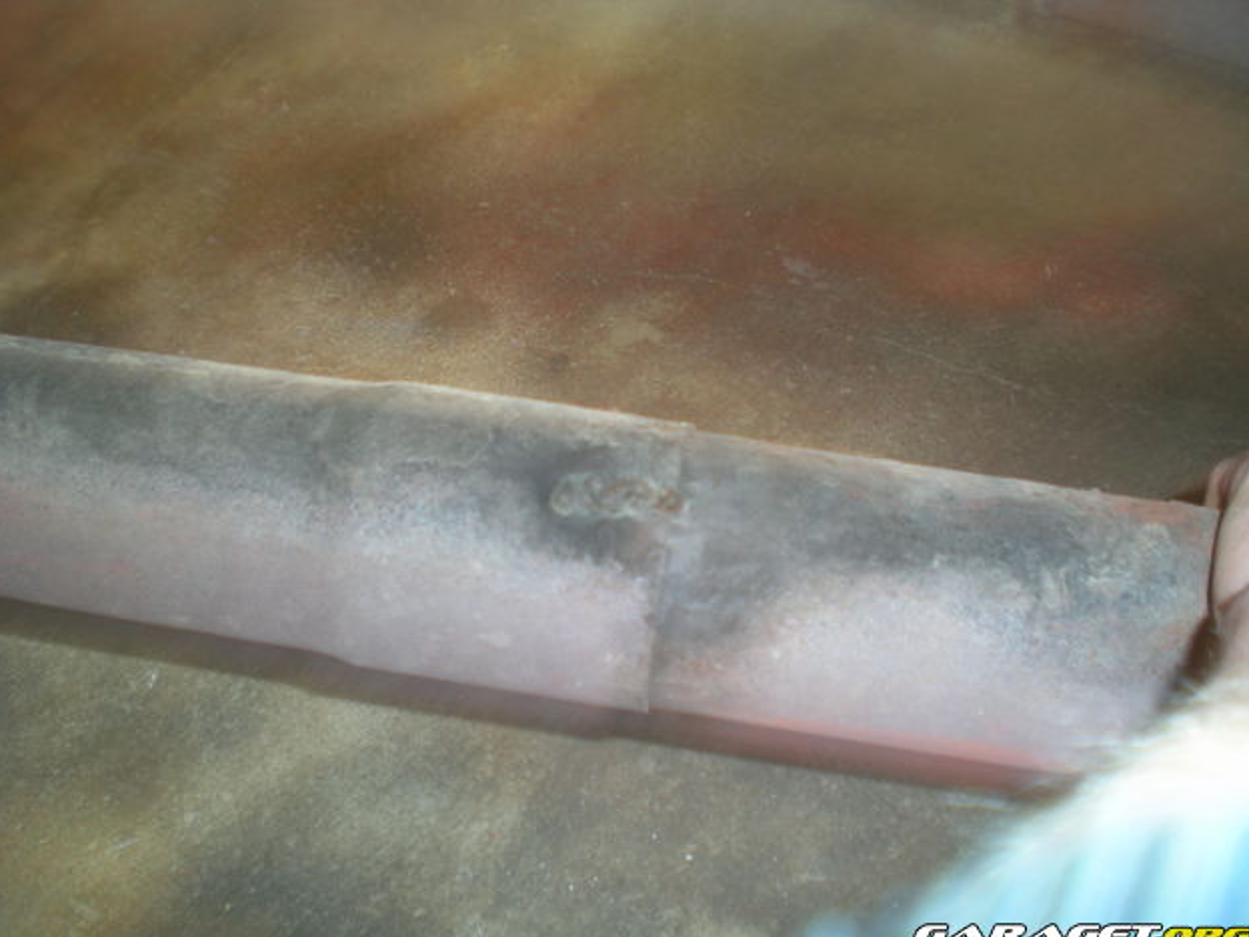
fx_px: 1407
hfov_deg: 47.9
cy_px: 475
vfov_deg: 36.8
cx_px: 616
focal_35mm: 39
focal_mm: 6.3
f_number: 3.1
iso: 50
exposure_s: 1/2
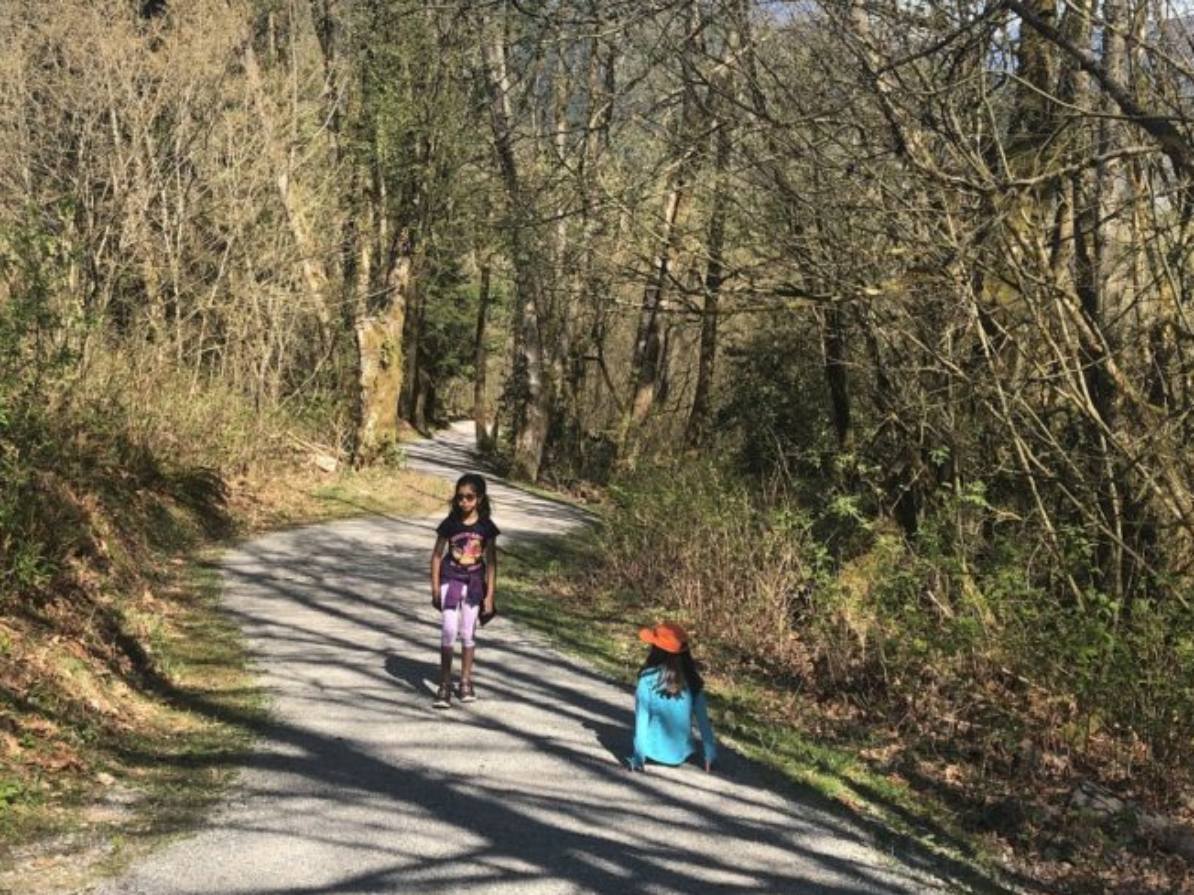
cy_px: 390
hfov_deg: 42.9
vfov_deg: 32.8
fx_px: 1518
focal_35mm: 44
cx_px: 575
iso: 20
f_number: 1.8
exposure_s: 1/750
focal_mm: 3.99
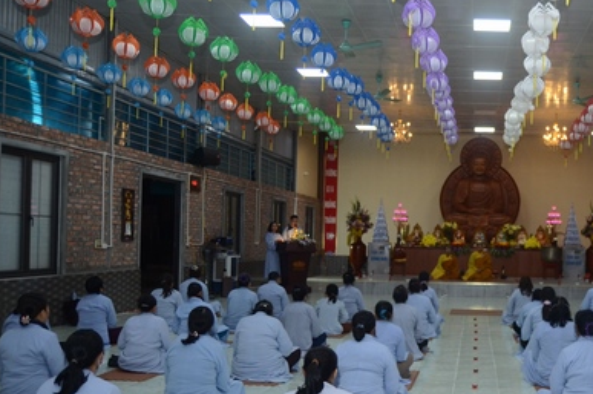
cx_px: 467
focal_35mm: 43
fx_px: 705
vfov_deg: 31.2
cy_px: 226
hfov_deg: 43.7
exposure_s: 1/200
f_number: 2.8
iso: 800
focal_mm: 17
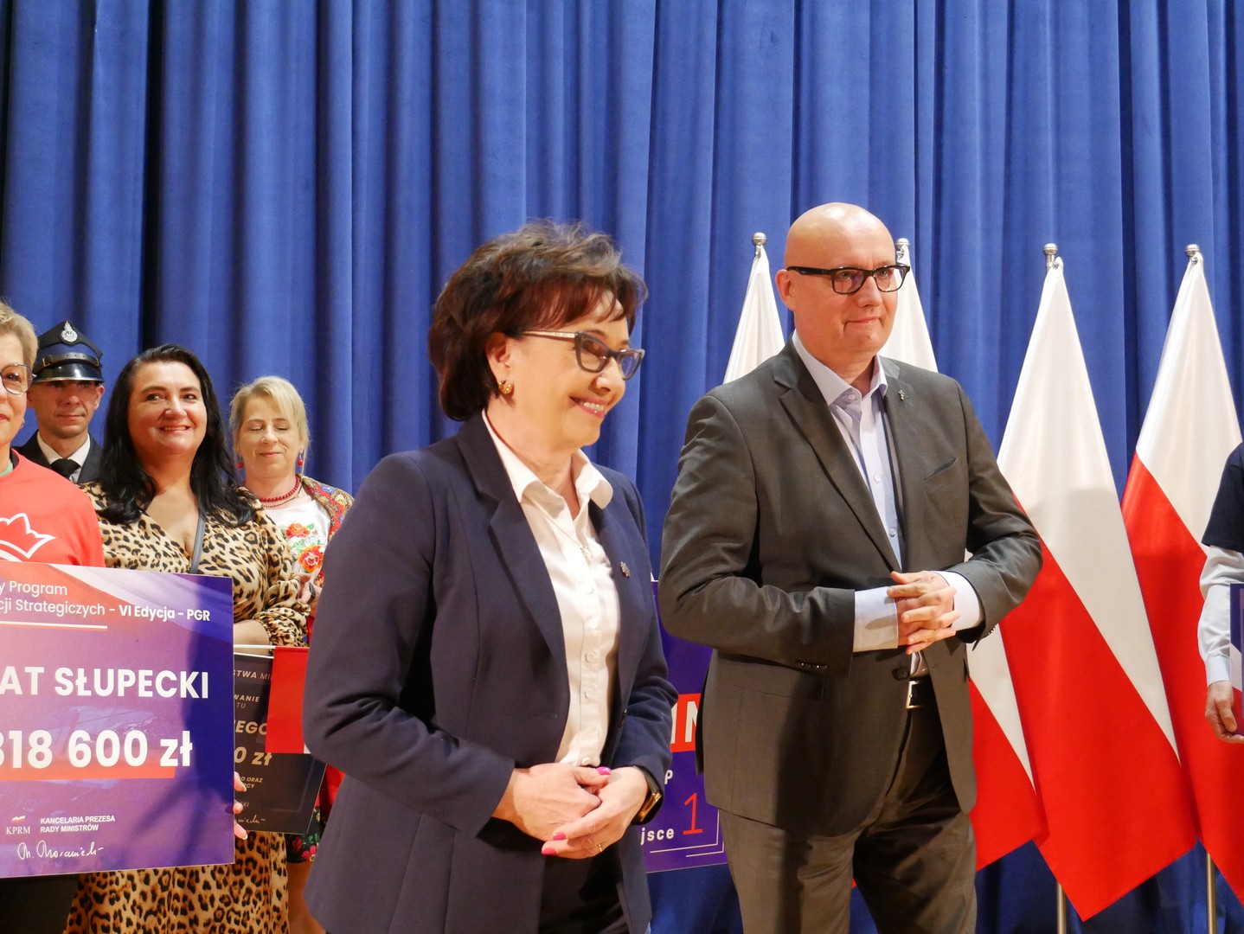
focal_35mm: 56
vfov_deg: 26.1
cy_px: 467
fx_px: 2013
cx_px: 622
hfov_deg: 34.3
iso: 3200
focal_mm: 28
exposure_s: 1/80
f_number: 5.3
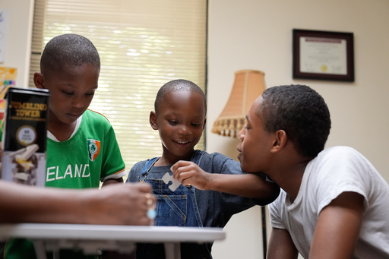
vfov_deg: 26.5
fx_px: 551
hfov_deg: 38.9
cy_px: 130
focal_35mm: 51
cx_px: 194
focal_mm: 51
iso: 4000
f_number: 2.8
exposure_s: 1/320
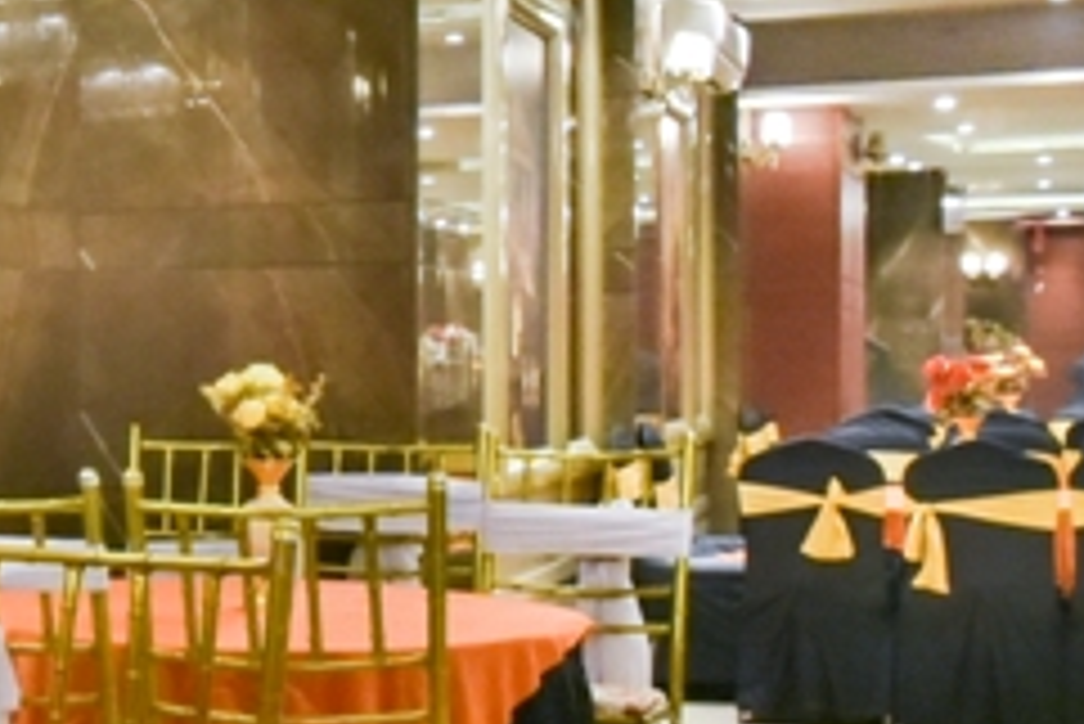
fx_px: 2169
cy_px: 344
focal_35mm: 72
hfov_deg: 25.1
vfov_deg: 19.0
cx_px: -232
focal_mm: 16
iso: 5000
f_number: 9
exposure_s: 1/60
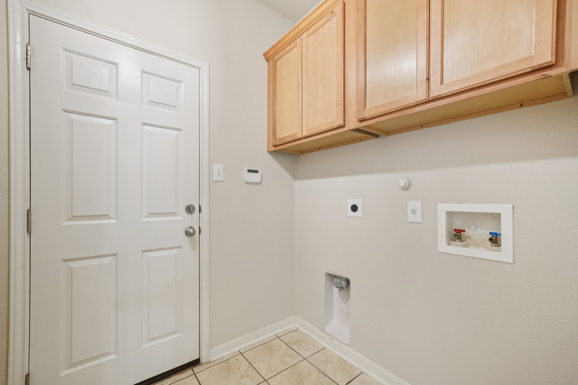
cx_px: 289
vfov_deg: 77.3
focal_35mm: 15
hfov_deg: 100.4
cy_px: 192
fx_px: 241
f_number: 8
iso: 800
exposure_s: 1/13
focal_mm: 15
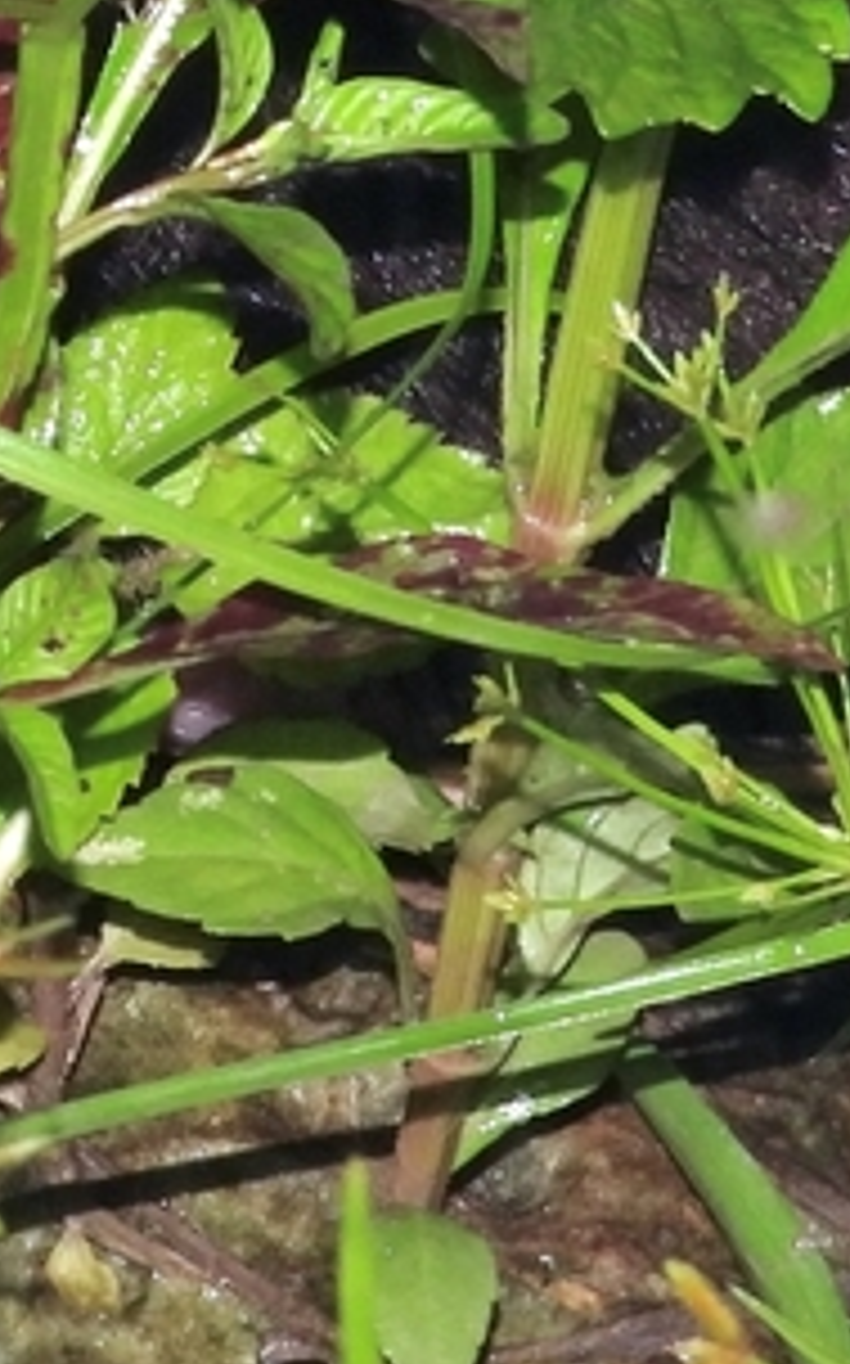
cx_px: -144
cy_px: -538
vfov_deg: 2.4
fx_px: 32589
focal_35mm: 878
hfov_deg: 1.5
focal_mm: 39.3
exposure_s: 1/125
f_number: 6.3
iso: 200
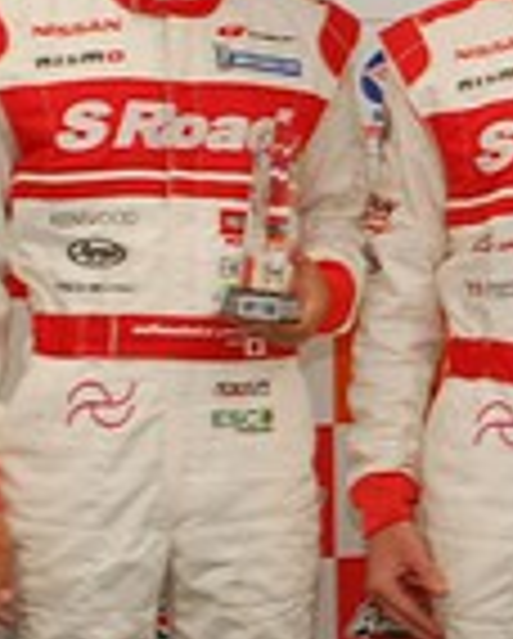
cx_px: 1004
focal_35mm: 171
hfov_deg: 8.6
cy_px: 450
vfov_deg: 11.3
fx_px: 3238
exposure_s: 1/60
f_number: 4
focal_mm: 24
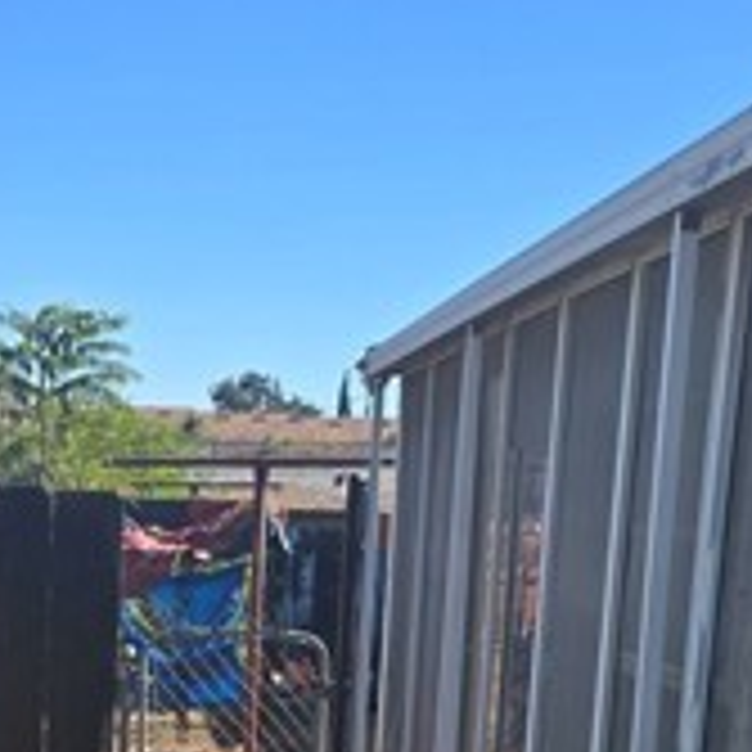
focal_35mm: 78
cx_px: 90
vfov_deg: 20.7
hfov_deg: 21.7
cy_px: 910
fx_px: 1917
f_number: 1.7
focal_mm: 6.3
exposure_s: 1/516
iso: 12
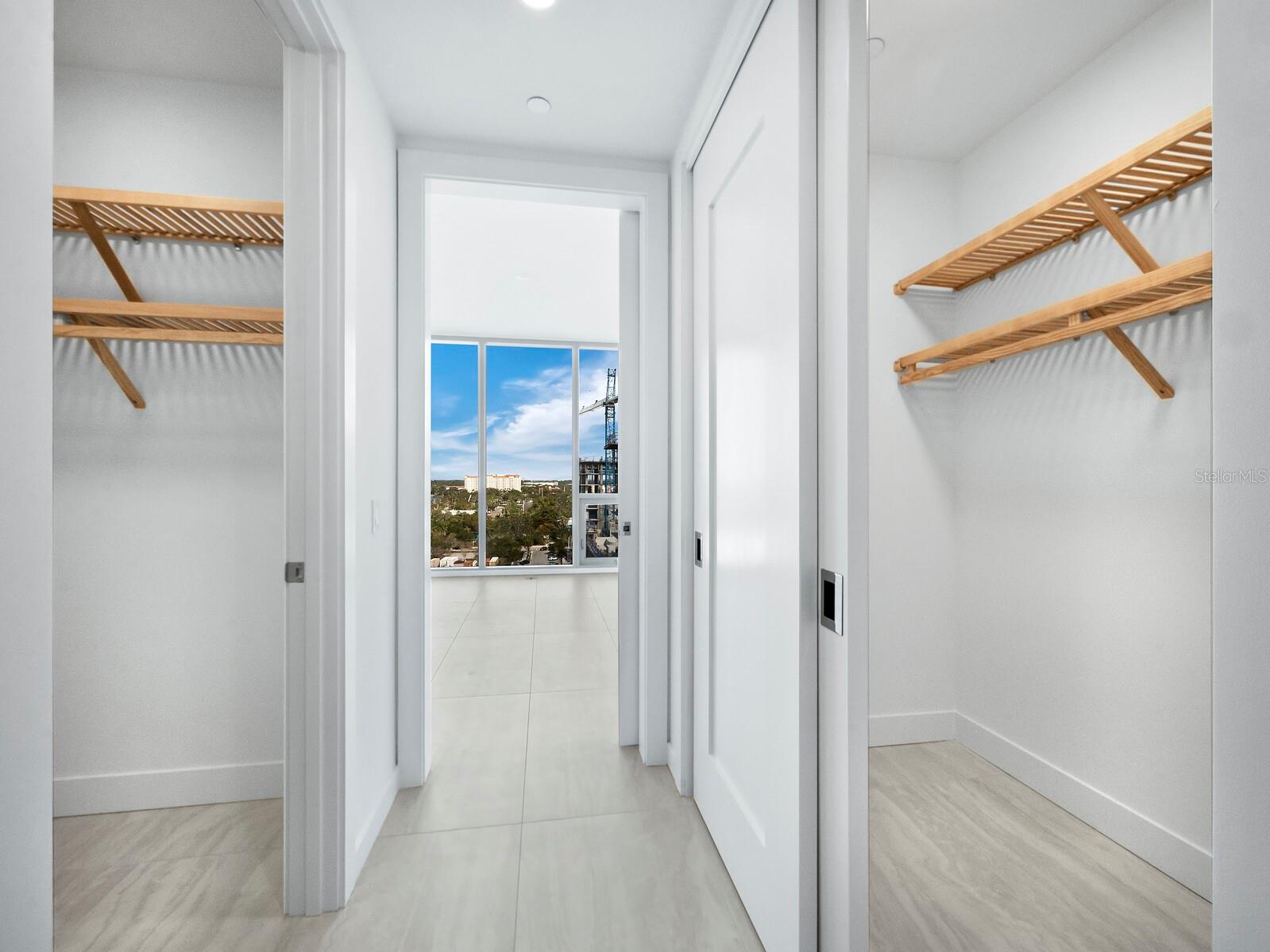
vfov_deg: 85.7
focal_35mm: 14
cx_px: 635
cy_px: 476
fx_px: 514
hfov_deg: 102.1
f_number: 10
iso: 400
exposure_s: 1/25
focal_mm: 7
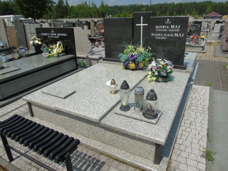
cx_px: 114
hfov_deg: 69.4
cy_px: 86
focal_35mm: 25
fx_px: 165
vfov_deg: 54.9
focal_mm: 4.4
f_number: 4.3
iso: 80
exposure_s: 1/1000
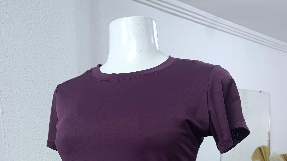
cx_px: 144
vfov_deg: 31.0
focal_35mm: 34
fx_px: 259
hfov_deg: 58.0
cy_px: 175
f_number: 1.6
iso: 1600
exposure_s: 1/60
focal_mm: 6.14
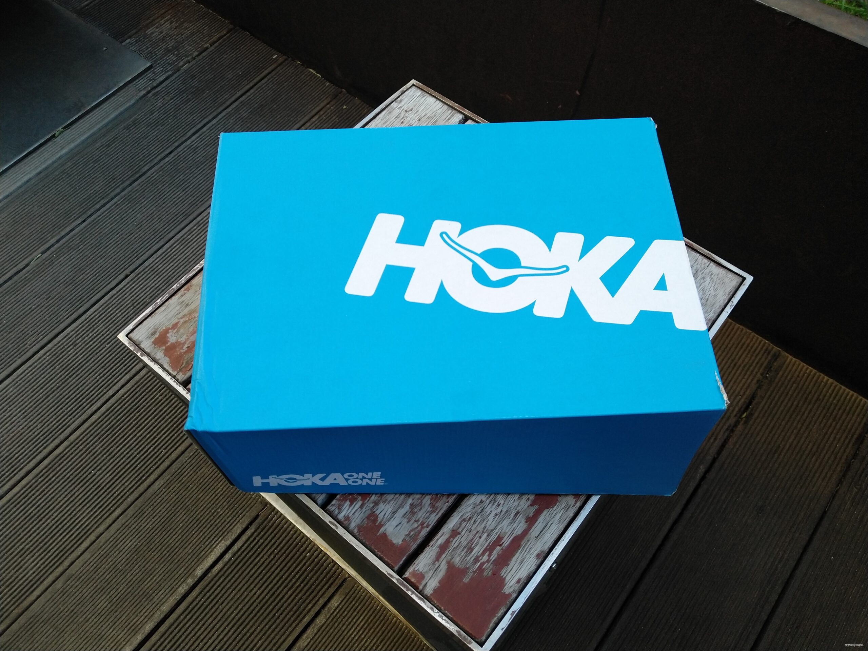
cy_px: 326
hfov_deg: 65.3
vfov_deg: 51.4
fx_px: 677
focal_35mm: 27
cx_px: 434
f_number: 1.8
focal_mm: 3.95
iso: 116
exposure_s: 1/238
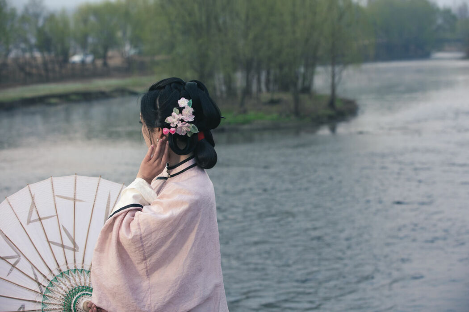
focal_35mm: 80
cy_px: 156
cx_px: 234
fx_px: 1042
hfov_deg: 25.4
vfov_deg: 17.1
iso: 400
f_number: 5
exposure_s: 1/200
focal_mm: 80
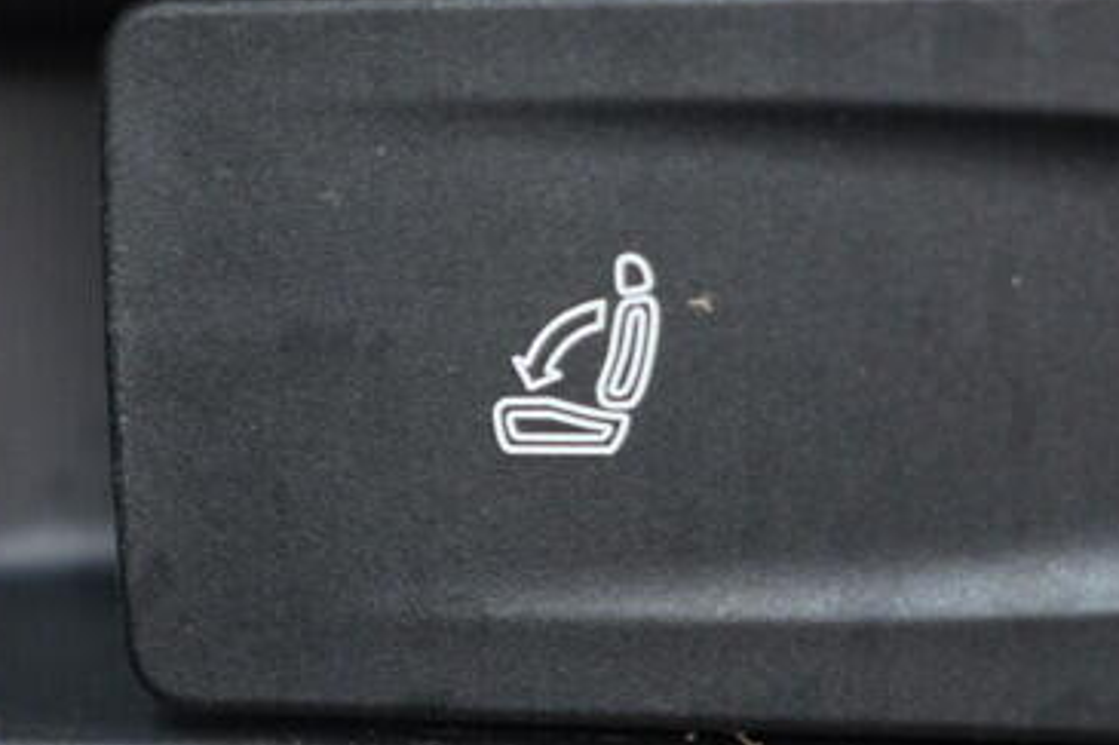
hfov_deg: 20.2
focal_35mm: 101
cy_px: 345
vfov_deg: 13.5
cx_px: 693
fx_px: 3138
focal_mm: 24
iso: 640
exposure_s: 1/40
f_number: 2.8
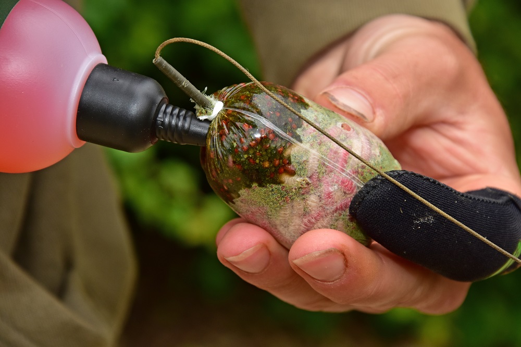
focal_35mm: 158
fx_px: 2278
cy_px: 174
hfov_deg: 13.0
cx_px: 260
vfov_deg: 8.7
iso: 400
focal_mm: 105
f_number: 8
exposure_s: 1/250
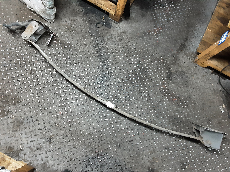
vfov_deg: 51.4
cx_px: 115
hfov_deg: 65.3
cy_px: 86
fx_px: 179
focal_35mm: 27
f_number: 1.9
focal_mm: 2.91
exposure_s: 1/25
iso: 250
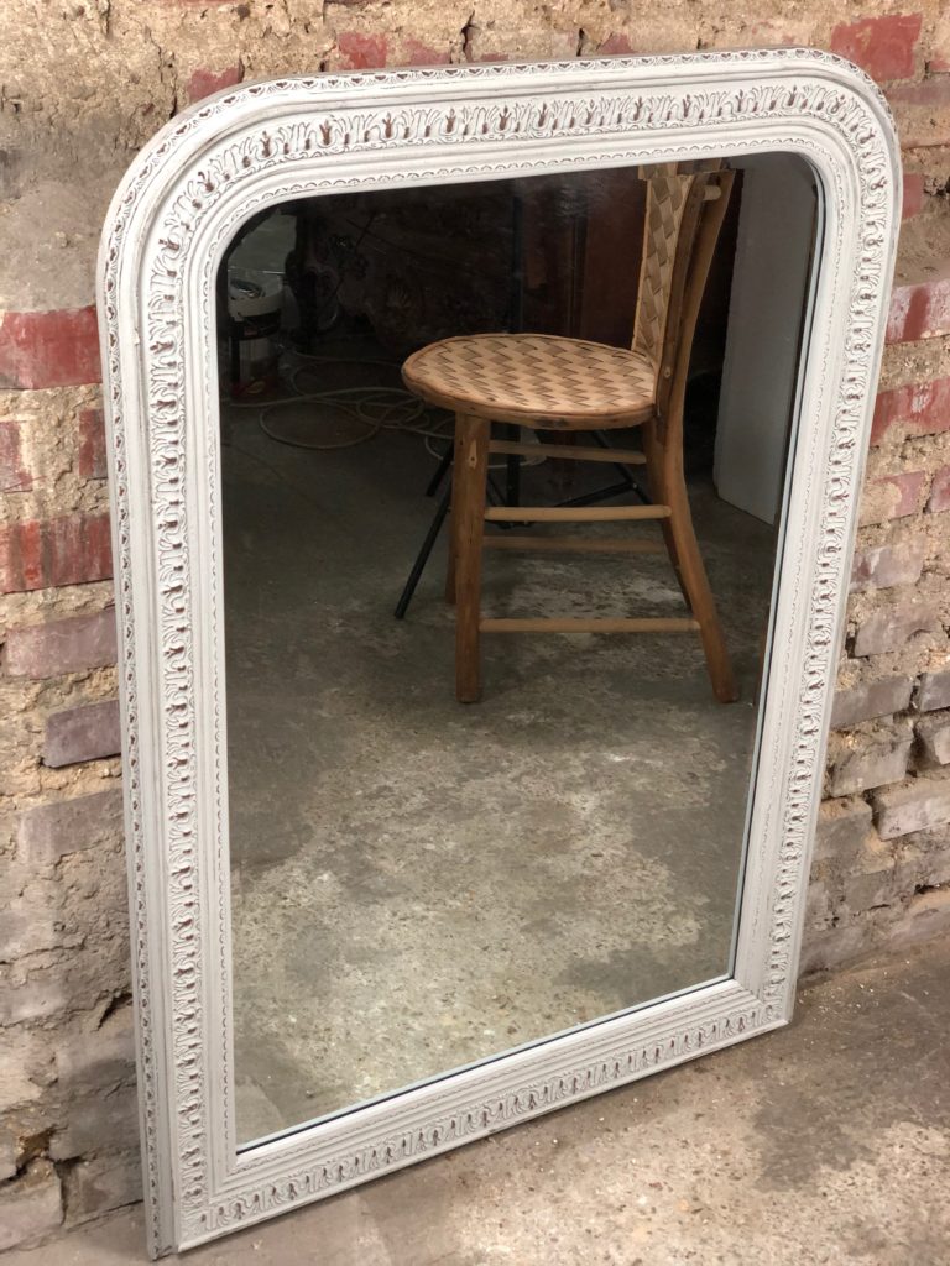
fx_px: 1903
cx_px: 475
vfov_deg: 36.8
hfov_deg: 28.0
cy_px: 633
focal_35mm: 52
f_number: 2.4
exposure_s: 1/33
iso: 125
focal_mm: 6
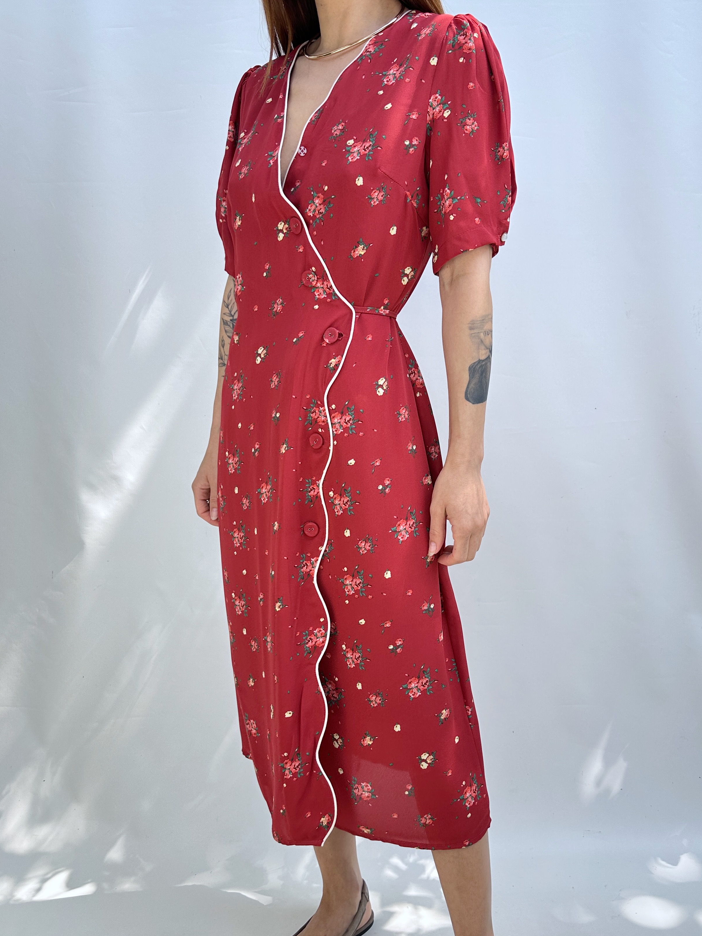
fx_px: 757
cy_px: 525
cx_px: 361
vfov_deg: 63.2
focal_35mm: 28
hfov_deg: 49.7
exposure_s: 1/630
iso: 80
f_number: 1.78
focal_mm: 6.86
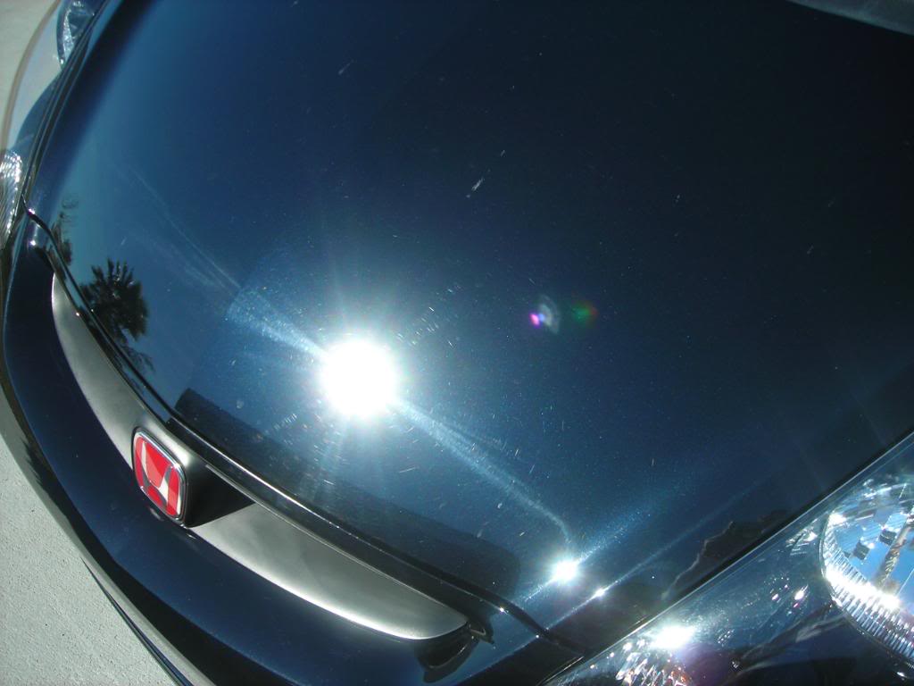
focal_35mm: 38
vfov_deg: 37.7
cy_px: 343
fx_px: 1003
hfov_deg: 49.0
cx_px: 457
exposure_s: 1/380
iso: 50
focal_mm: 6.3
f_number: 3.2
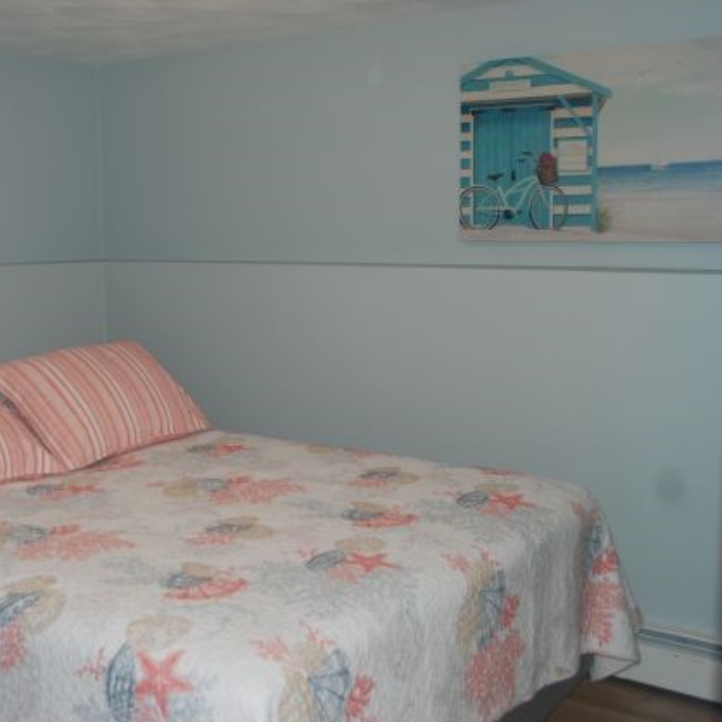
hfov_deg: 38.9
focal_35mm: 43
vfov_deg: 39.2
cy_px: 358
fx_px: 1015
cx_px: 261
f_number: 3.8
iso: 250
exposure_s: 1/60
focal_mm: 22
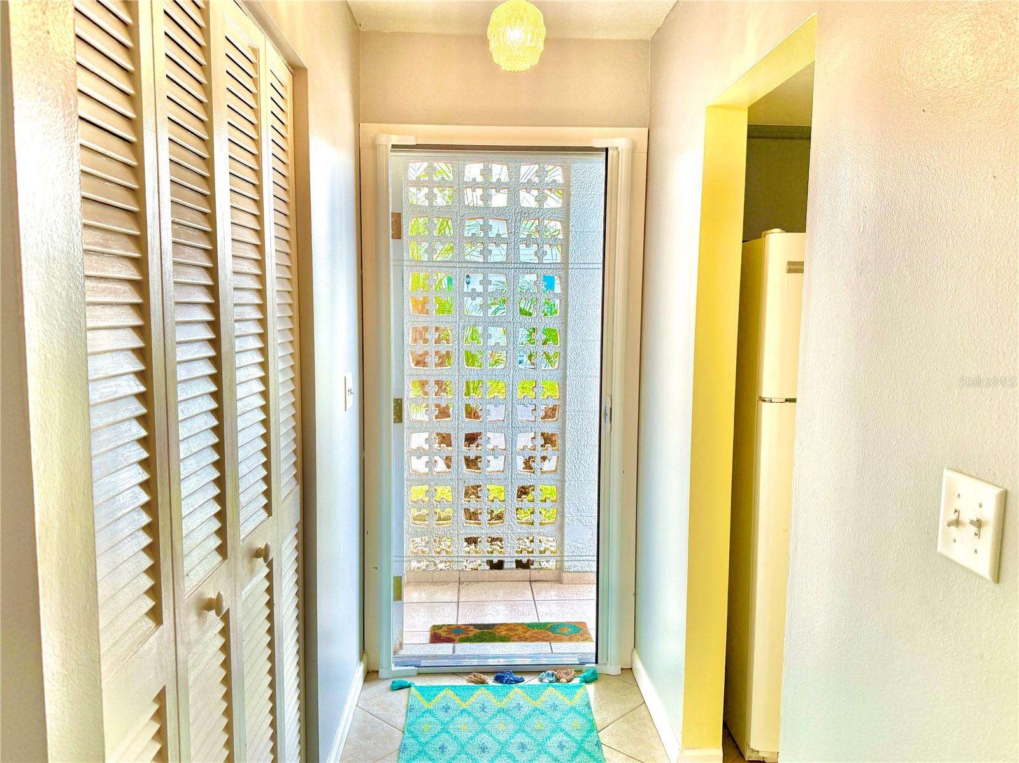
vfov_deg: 56.8
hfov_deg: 71.6
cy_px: 382
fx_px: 706
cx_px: 510
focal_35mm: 24
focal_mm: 6.76
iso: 100
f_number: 1.78
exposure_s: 1/271
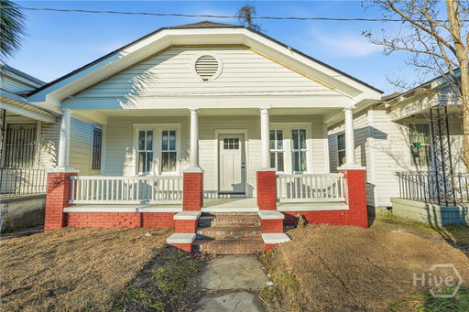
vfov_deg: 72.0
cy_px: 156
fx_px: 215
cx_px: 234
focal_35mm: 16
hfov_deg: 95.0
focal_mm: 16.5
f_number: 9
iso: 320
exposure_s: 1/320
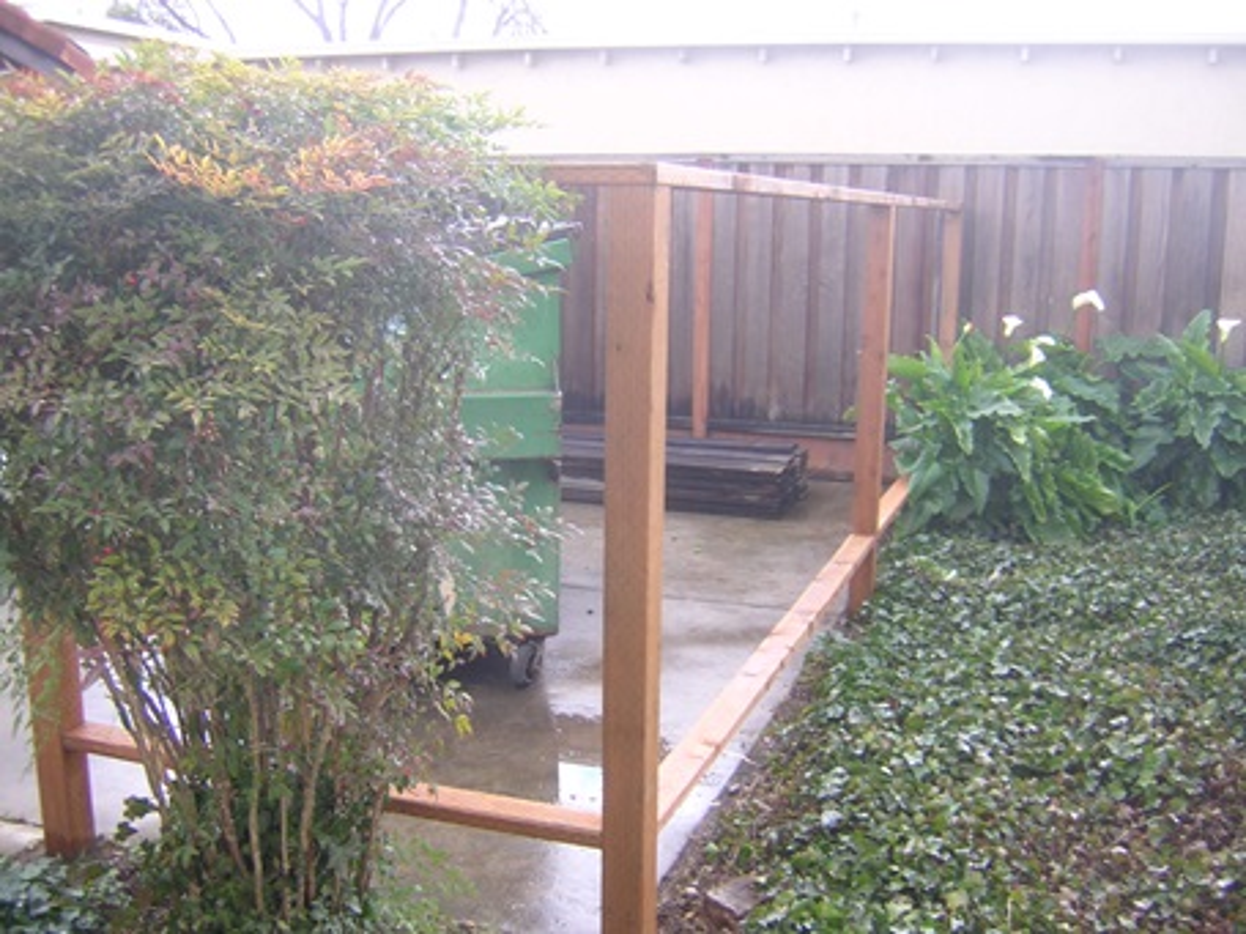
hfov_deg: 51.4
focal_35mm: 36
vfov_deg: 39.6
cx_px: 623
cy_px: 467
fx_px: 1295
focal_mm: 4.7
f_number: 2.6
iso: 100
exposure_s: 1/33
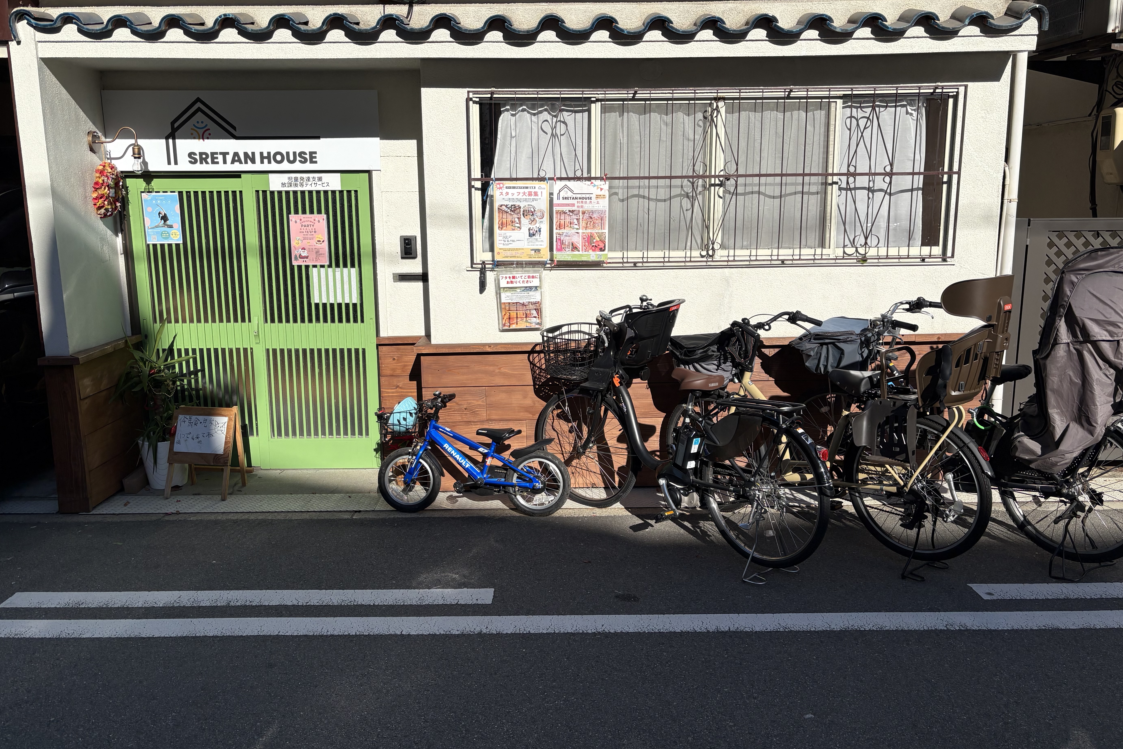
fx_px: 873
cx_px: 555
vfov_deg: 46.4
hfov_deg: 65.5
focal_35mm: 28
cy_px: 354
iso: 50
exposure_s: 1/6329
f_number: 1.6
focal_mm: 5.96
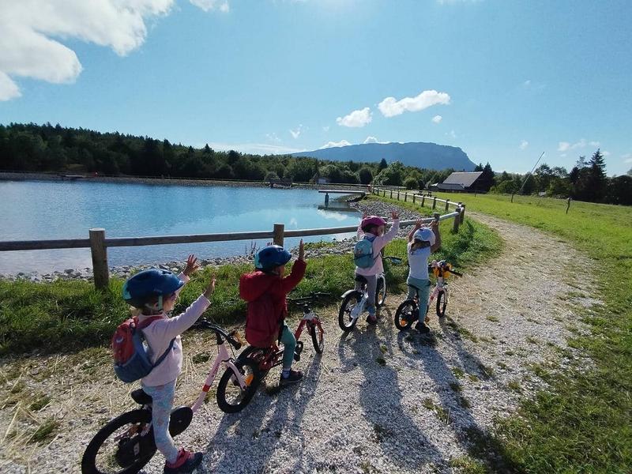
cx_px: 316
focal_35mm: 16
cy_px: 237
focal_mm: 1.65
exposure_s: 1/4243
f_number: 2.2
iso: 50
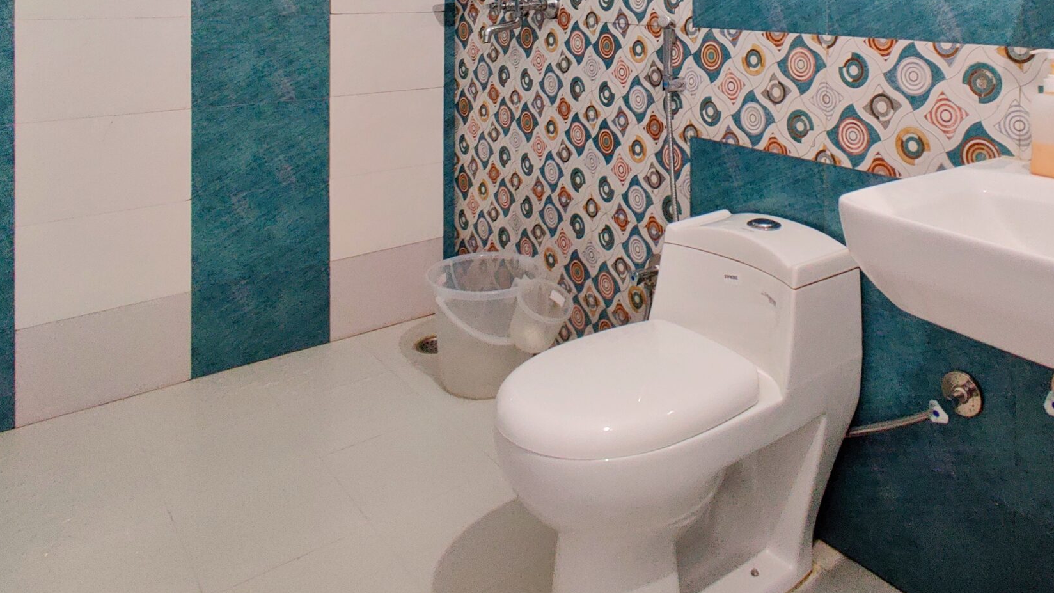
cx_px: 626
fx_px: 615
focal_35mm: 22
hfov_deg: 80.4
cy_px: -5
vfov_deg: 43.7
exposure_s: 1/25
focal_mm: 2.25
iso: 1250
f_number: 2.2
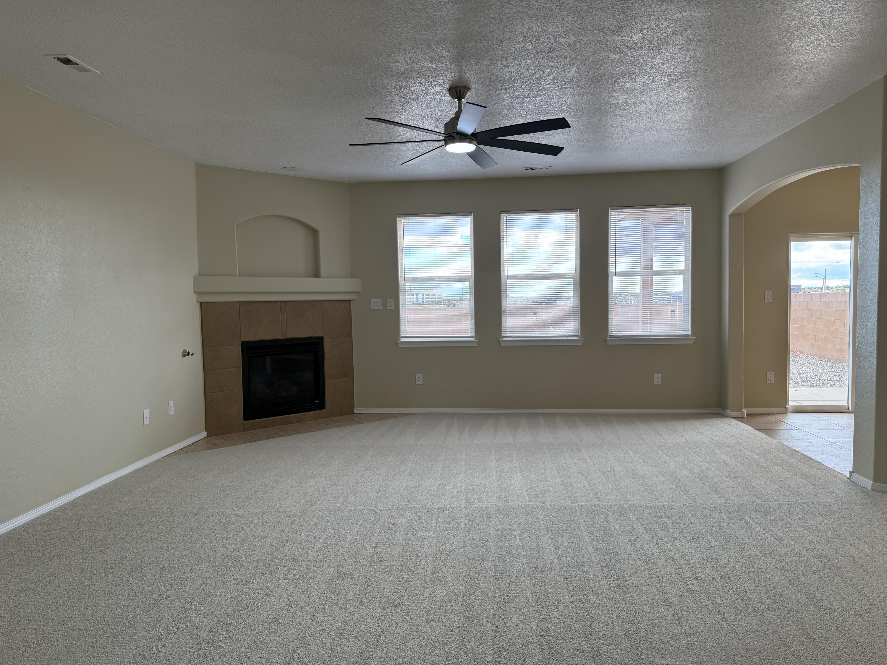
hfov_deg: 71.6
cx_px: 444
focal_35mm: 24
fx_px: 615
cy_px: 332
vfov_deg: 56.8
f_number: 1.78
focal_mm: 6.76
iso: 100
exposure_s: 1/251
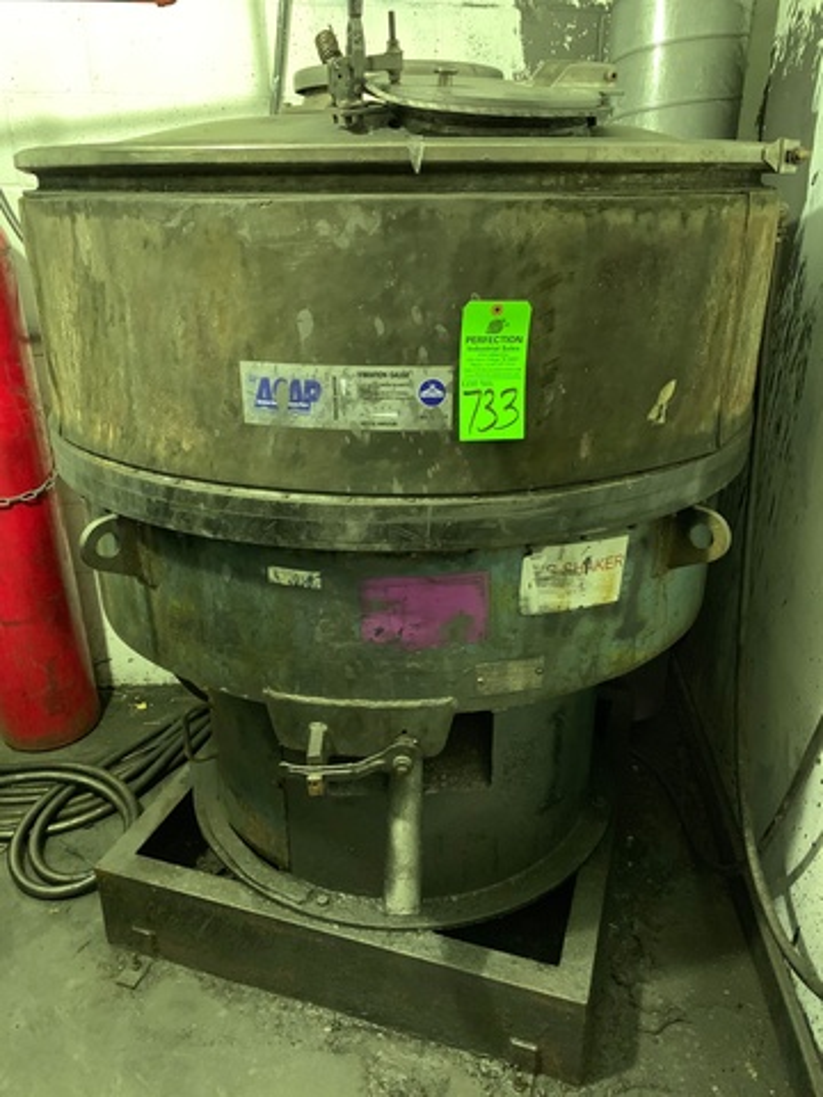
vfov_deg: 67.3
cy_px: 548
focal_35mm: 26
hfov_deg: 53.1
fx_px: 824
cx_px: 412
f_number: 1.8
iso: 640
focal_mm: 4.25
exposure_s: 1/24
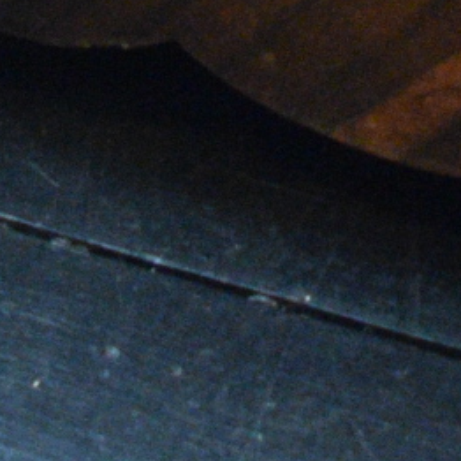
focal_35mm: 262
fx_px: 3948
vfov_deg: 6.2
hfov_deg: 6.6
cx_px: 653
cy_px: -841
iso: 3600
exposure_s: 1/60
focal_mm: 18
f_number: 3.5
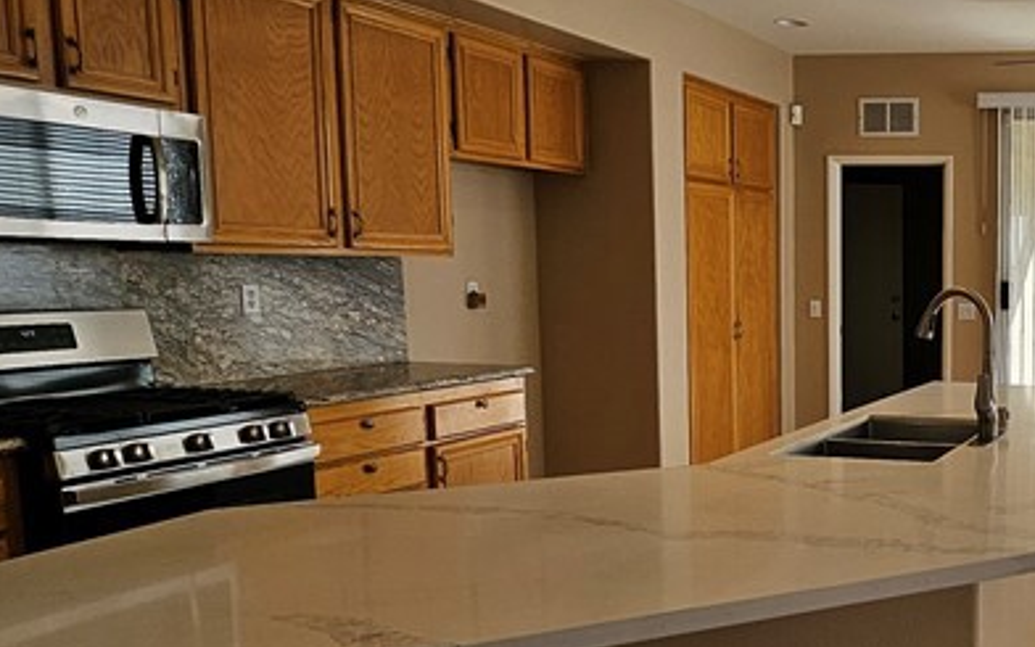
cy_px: 367
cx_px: 1048
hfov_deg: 45.2
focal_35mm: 36
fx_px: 1015
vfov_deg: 35.3
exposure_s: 1/120
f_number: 2.2
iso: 32
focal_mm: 1.74
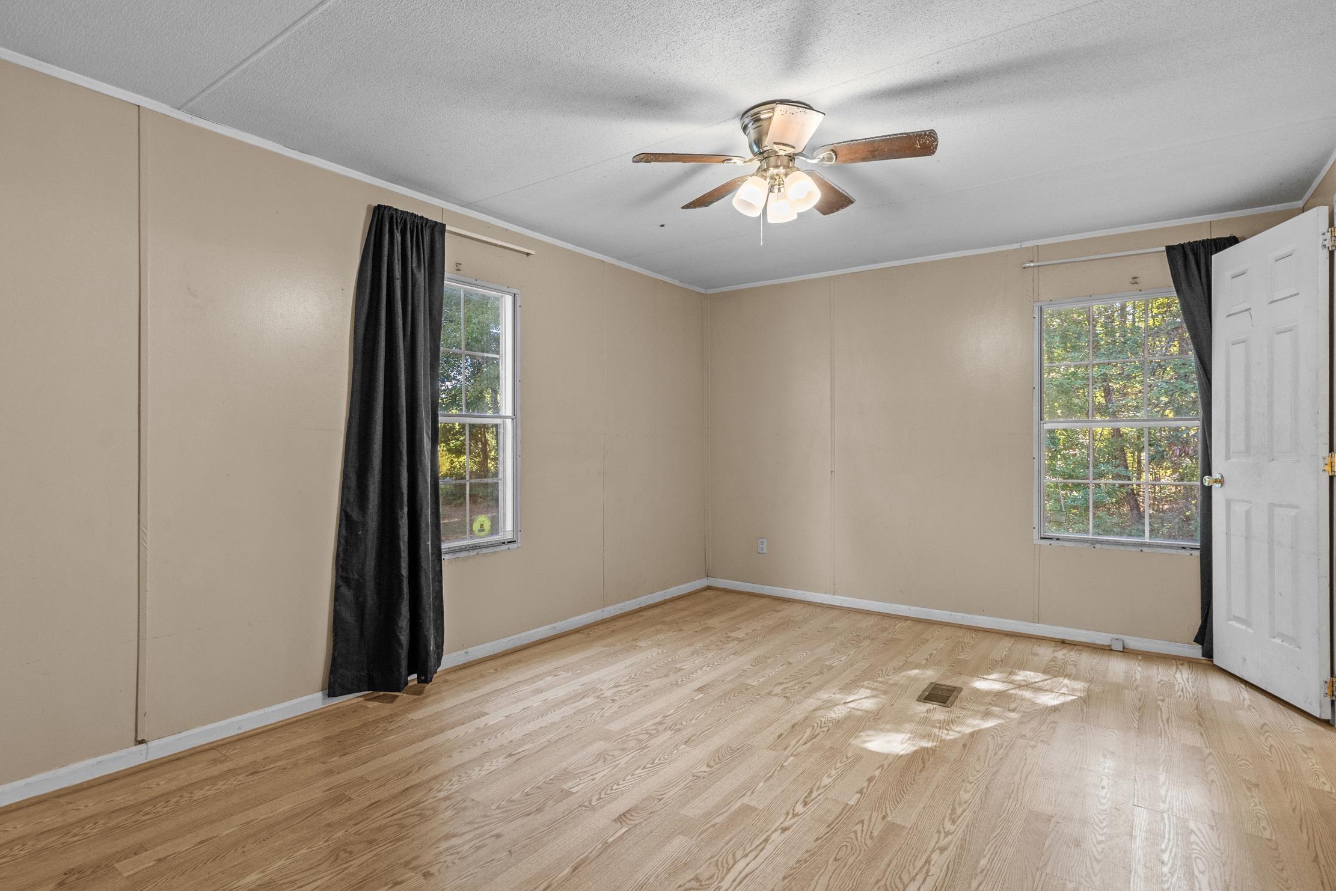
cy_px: 436
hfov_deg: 90.0
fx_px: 668
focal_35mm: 18
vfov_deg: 67.4
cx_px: 649
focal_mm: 16
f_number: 7.1
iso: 1250
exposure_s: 1/13
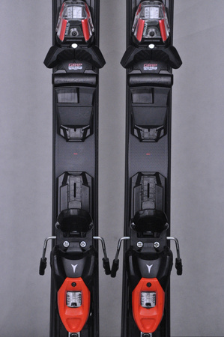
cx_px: 112
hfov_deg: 12.2
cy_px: 168
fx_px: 1052
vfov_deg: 18.2
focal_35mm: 112
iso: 3200
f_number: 9.5
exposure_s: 1/125
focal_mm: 75
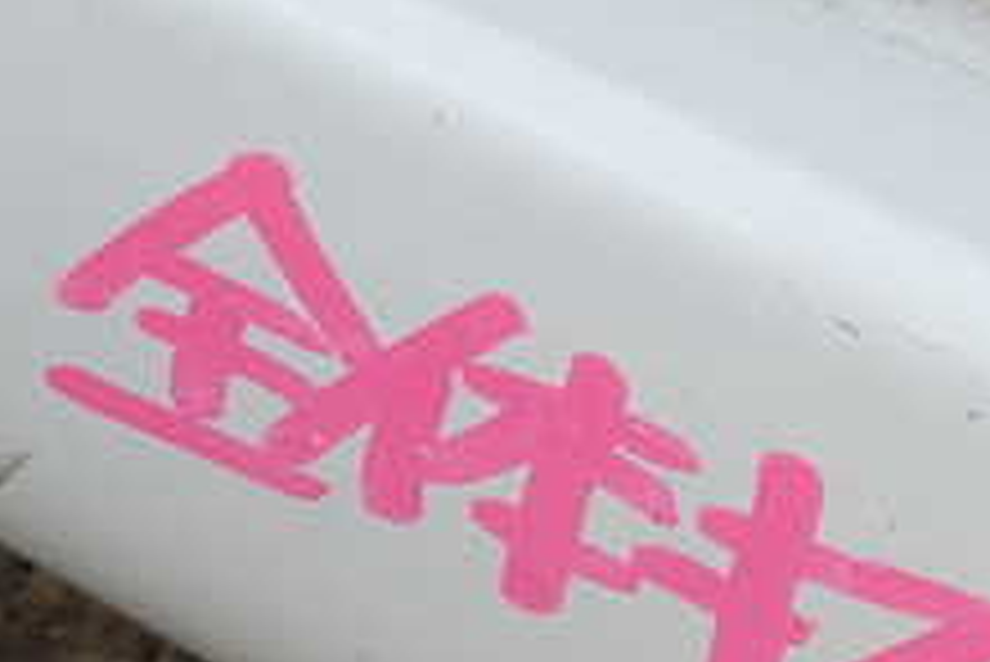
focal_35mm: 85
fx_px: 2339
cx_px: 86
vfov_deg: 16.0
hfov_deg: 23.2
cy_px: 176
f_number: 3.2
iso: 100
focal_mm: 5.4
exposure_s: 1/160
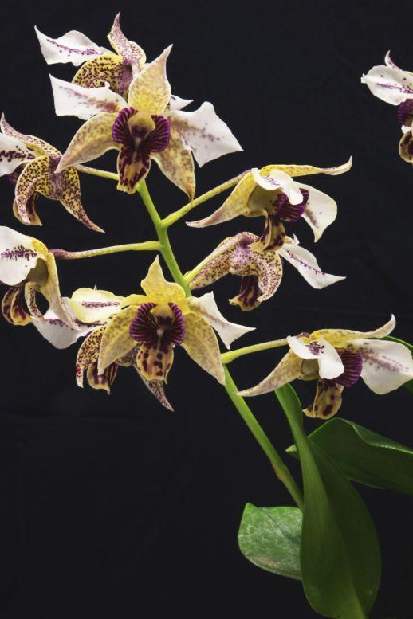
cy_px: 299
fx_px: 1497
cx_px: 200
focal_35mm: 87
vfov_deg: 23.4
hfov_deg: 15.7
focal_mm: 66
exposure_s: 1/1.3
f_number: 22
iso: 200
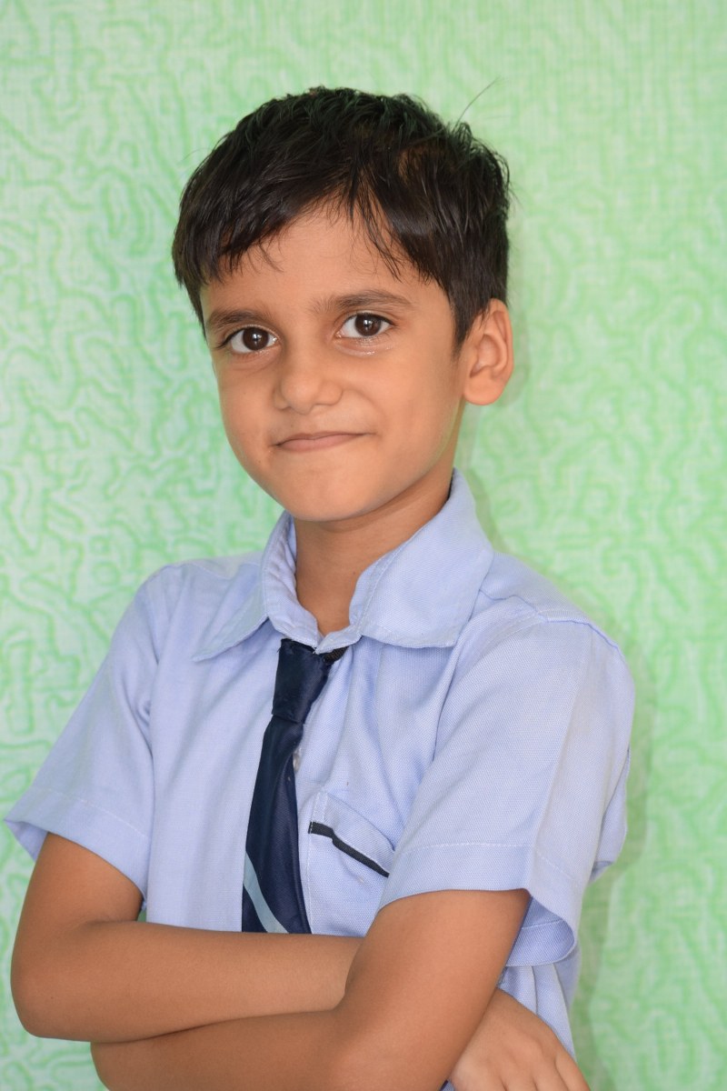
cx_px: 364
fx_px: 3726
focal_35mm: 123
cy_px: 546
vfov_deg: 16.7
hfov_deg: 11.1
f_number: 4.8
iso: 500
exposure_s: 1/80
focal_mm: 82
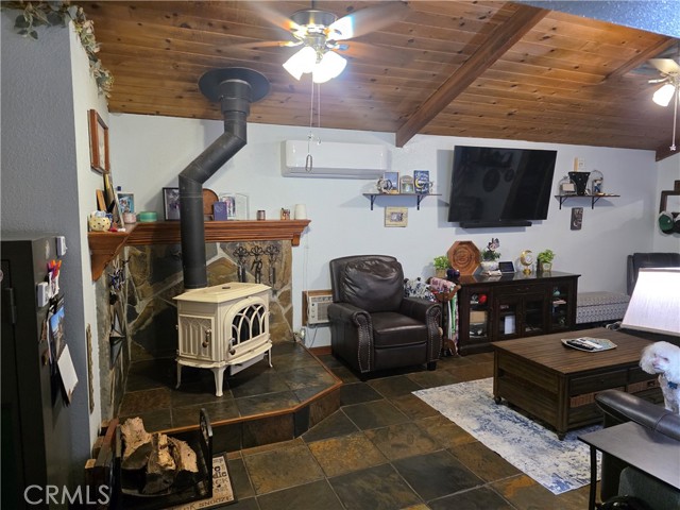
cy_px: 255
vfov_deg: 58.9
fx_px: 452
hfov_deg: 73.9
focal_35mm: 23
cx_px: 340
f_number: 1.7
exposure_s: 1/120
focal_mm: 6.3
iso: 800
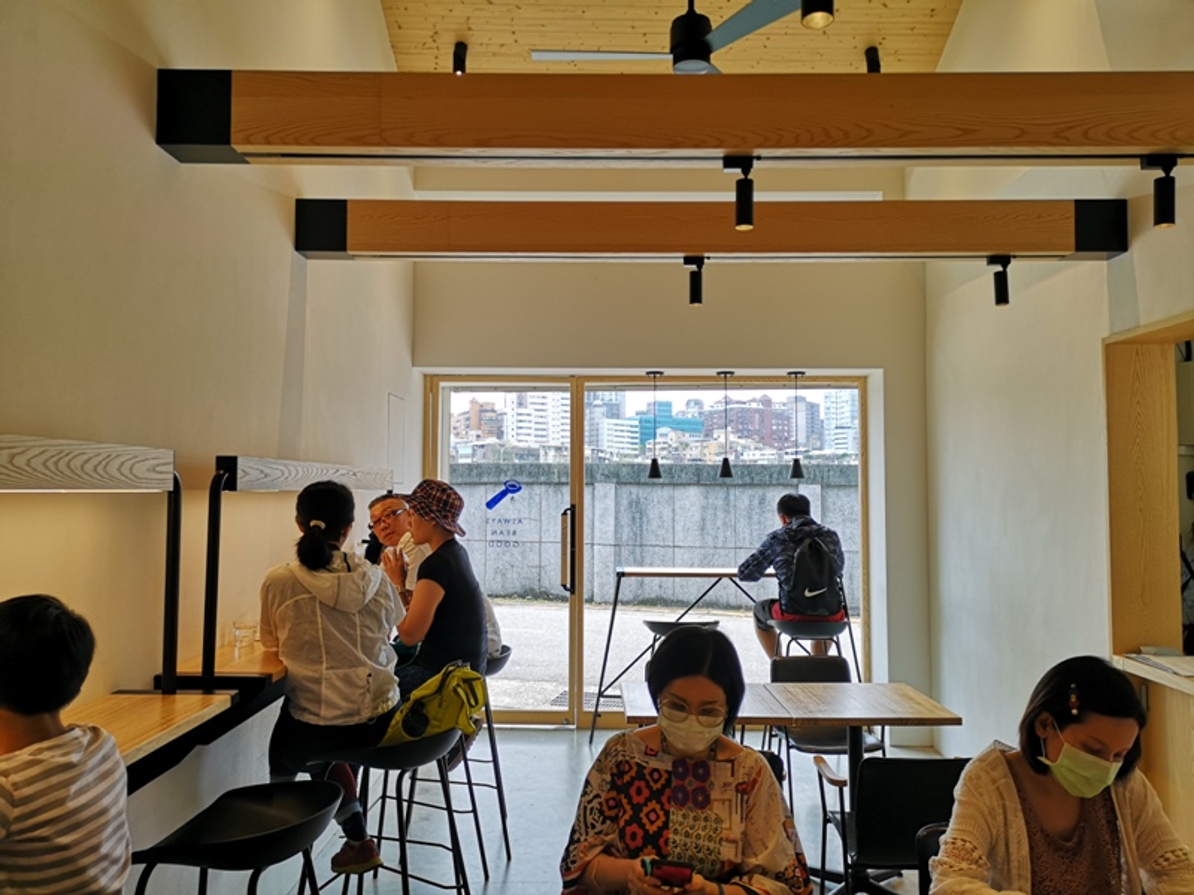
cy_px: 448
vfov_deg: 51.4
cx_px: 597
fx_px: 931
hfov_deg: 65.3
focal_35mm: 27
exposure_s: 1/225
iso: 50
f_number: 1.8
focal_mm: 3.95
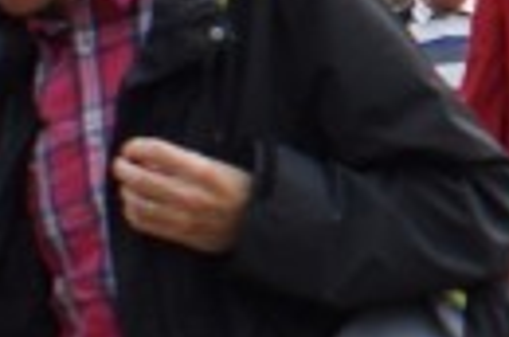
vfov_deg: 5.7
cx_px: 1030
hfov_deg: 8.3
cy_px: -200
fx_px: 3343
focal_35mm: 237
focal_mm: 20
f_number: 5.6
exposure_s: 1/320
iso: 100
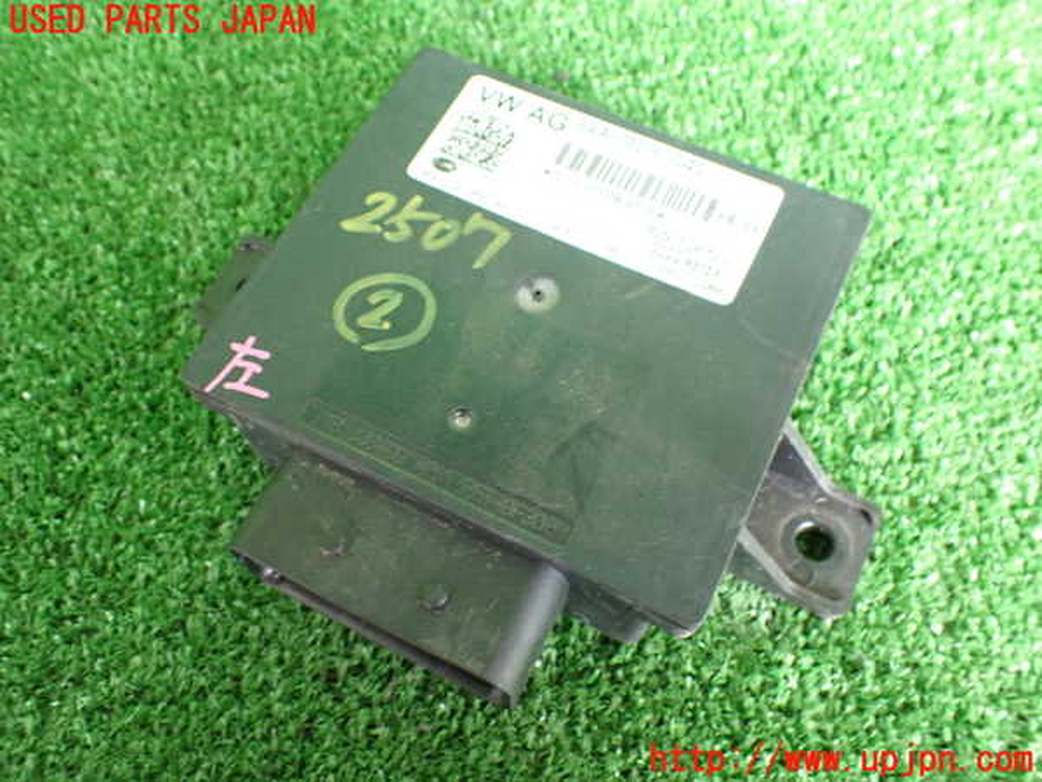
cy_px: 391
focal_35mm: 30
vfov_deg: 46.8
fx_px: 903
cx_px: 521
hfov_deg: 60.0
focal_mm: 5.4
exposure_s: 1/50
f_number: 2.3
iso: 800
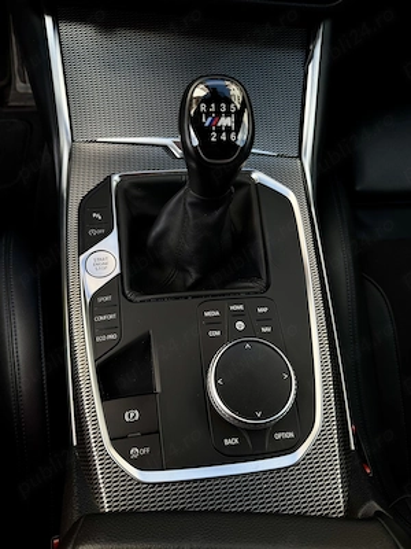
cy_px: 274
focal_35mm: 24
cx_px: 206
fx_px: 380
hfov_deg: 56.8
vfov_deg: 71.6
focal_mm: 6.76
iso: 80
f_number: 1.78
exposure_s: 1/588
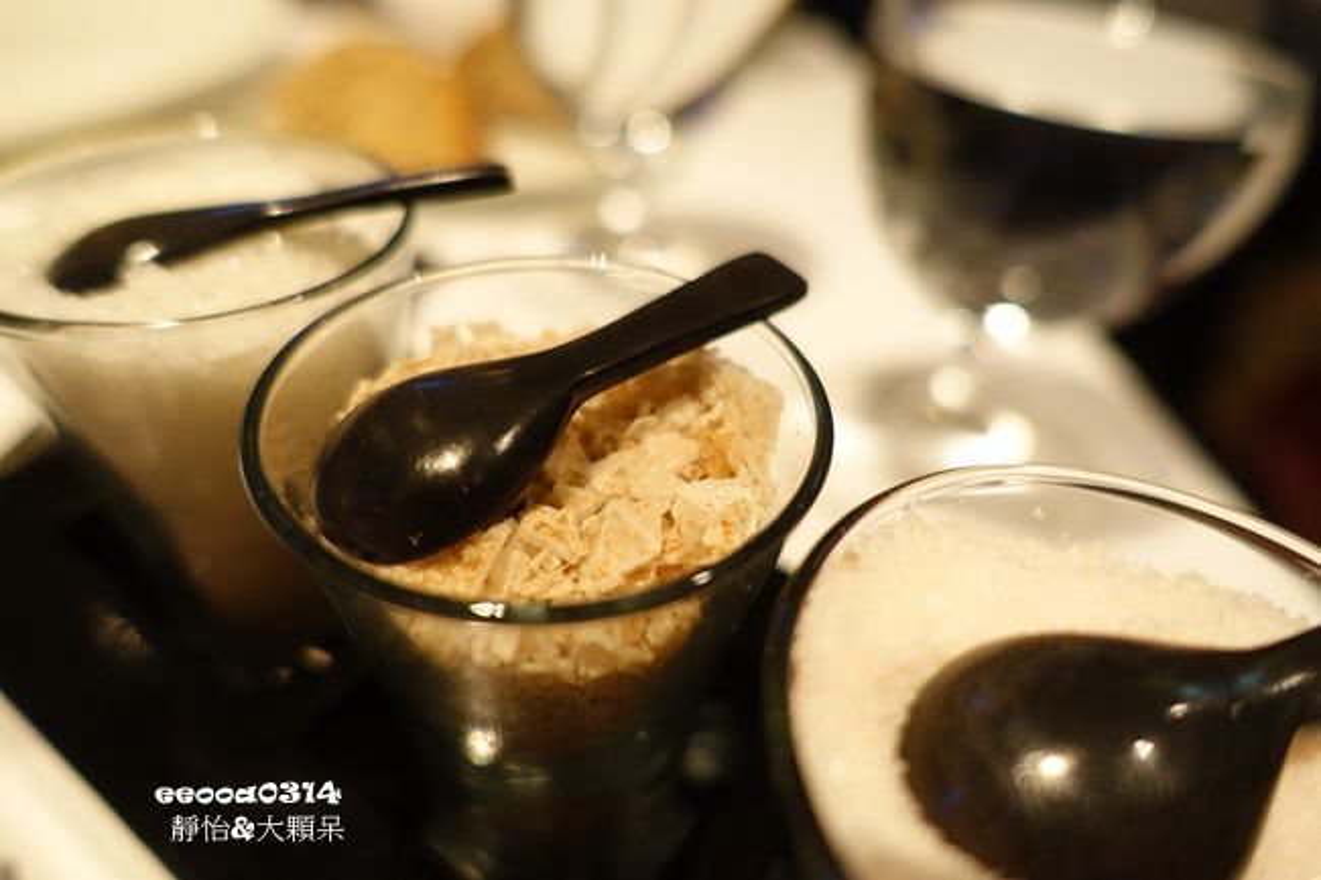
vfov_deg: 53.1
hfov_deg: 73.8
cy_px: 440
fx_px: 880
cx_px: 660
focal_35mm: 24
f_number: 1.8
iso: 800
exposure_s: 1/20
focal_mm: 8.8
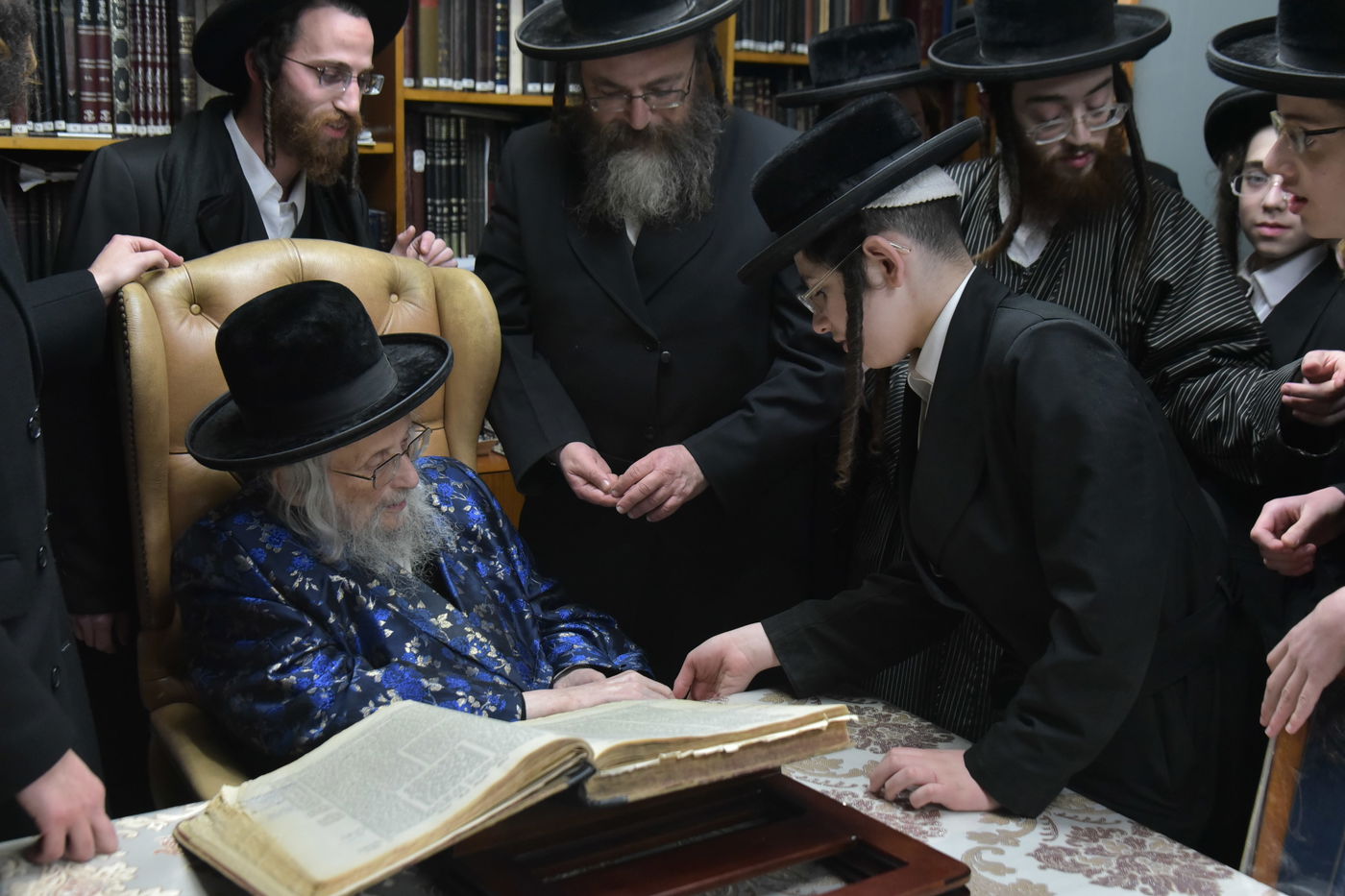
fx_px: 1494
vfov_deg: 33.4
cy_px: 448
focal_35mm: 40
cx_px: 672
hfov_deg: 48.5
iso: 3200
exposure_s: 1/200
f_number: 5.6
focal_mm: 40
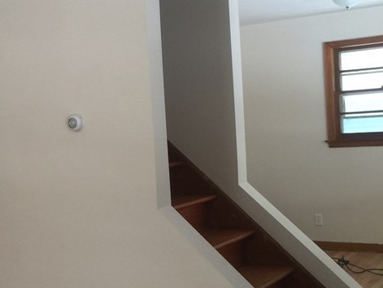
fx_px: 698
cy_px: 162
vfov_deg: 23.3
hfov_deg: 29.0
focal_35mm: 63
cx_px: 15
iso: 32
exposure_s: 1/15
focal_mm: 4.15
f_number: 2.2
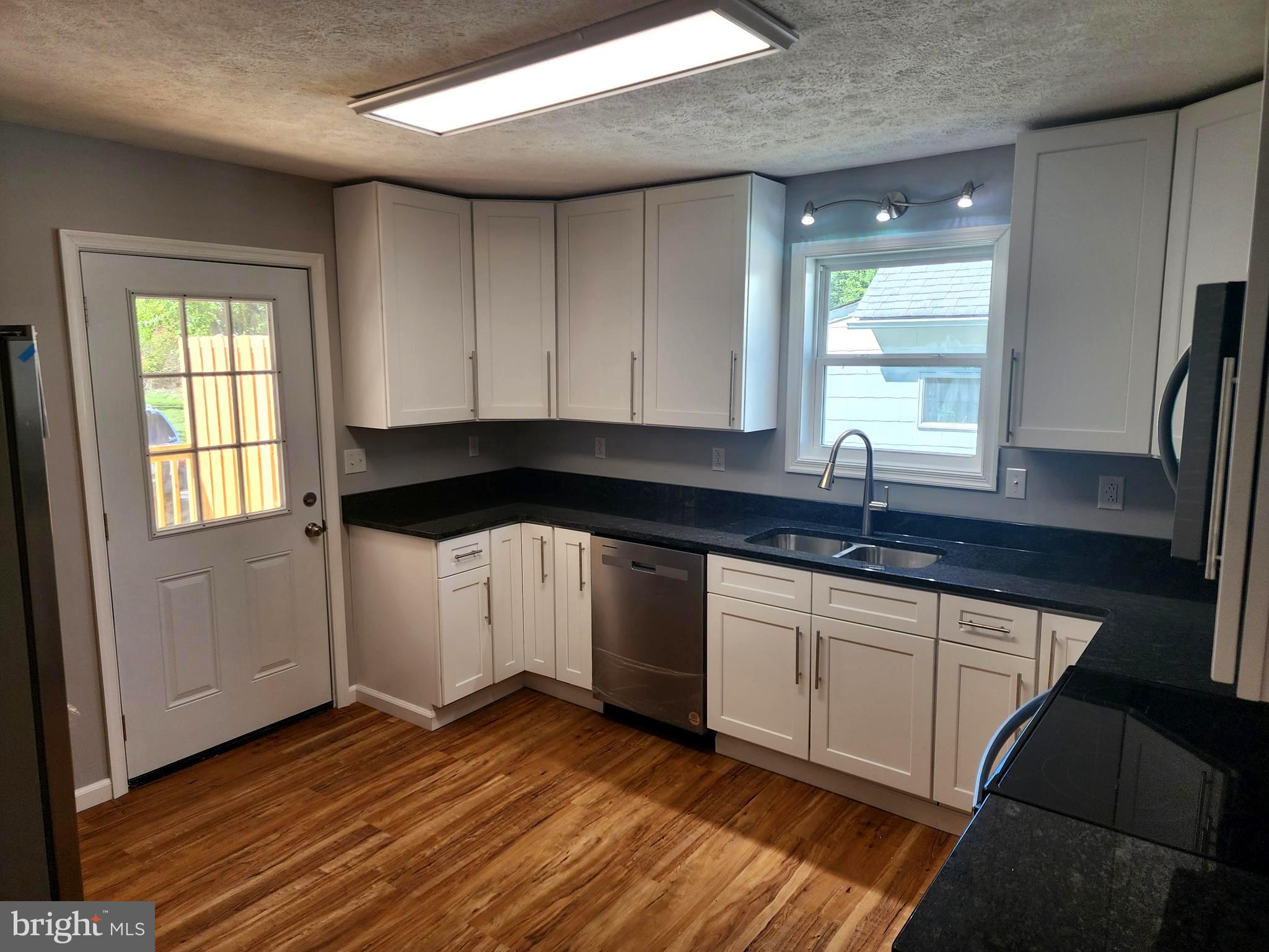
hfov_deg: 73.9
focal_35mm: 23
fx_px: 843
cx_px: 634
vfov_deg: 58.9
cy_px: 476
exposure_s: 1/180
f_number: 1.8
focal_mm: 6.4
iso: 64
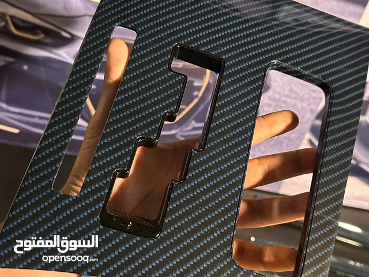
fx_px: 256
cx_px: 184
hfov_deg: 71.6
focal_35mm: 24
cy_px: 138
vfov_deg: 56.8
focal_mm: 6.86
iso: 800
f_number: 1.78
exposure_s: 1/60
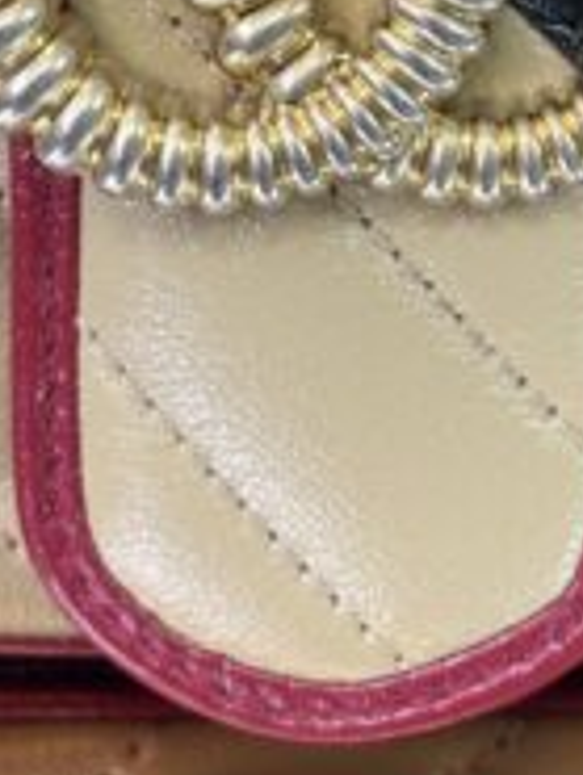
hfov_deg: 9.9
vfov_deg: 12.9
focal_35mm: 150
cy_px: -107
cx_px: 394
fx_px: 3365
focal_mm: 5.96
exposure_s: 1/60
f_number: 1.6
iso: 100
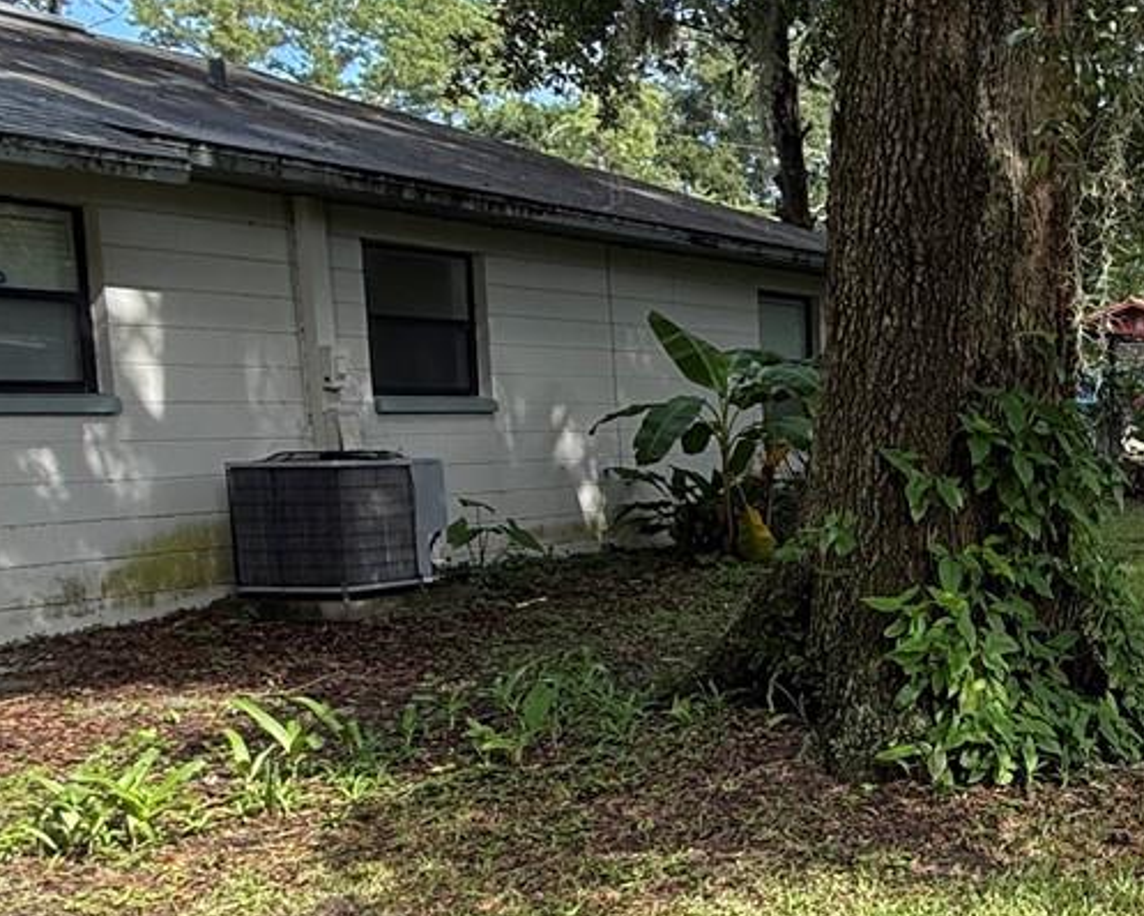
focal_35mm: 44
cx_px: 1353
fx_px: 1490
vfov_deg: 34.0
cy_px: 580
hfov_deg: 34.2
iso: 50
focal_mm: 2.22
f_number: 2.2
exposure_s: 1/218
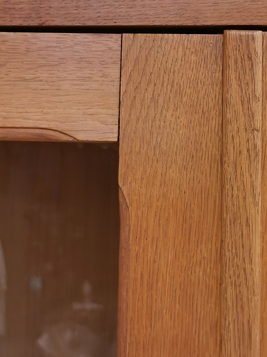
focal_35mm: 68
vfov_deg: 28.5
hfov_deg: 21.3
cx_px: 226
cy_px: 151
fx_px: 699
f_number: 1.8
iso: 50
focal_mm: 5.58
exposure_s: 1/114
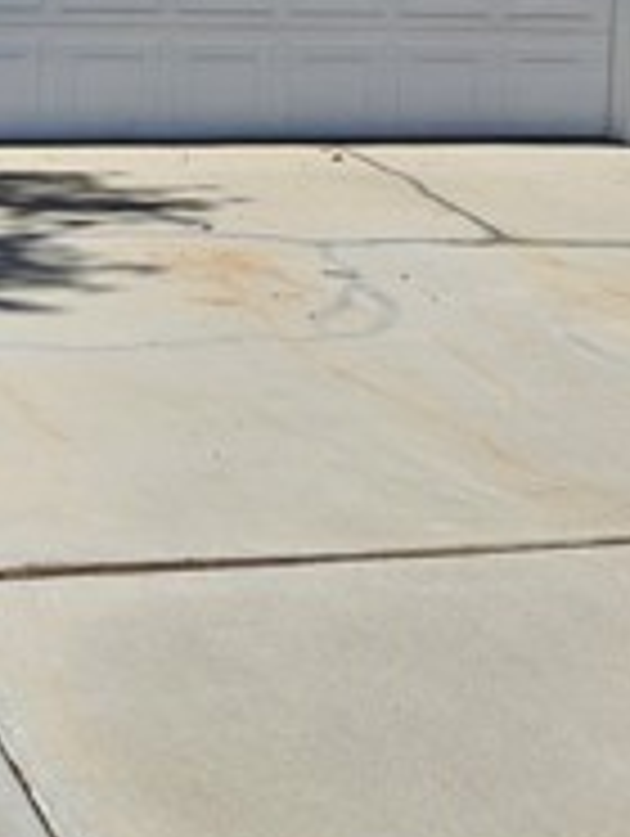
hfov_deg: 18.4
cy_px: -104
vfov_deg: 23.1
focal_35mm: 79
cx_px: 63
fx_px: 1913
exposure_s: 1/3569
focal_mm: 5.4
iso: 25
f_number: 1.8
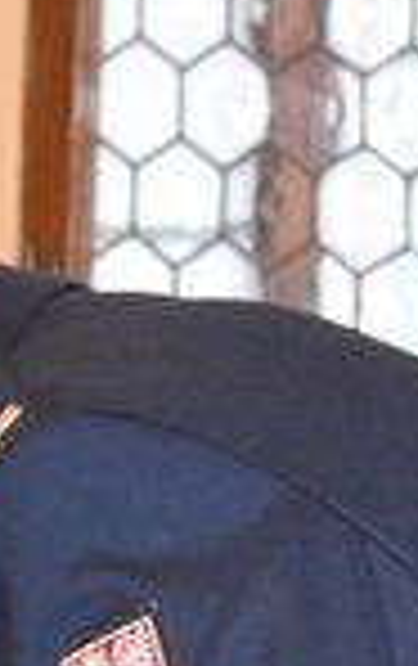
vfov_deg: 4.2
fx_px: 8987
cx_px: 180
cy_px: 1141
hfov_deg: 2.7
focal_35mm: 495
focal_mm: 48
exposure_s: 1/60
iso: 2800
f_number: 5.3
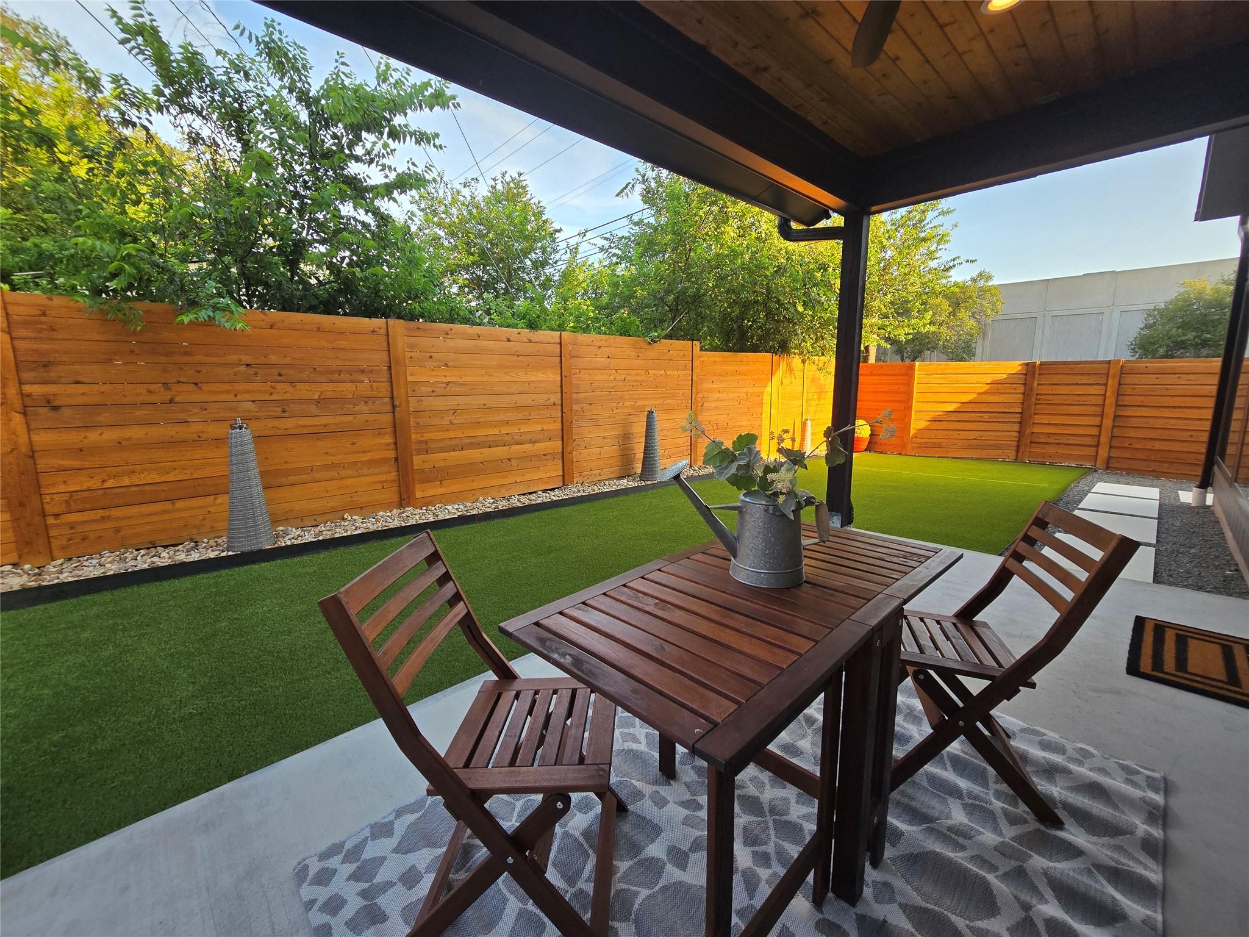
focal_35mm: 13
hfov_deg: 106.2
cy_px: 468
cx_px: 624
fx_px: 469
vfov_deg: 89.9
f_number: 2.2
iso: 50
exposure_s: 1/194
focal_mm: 2.2
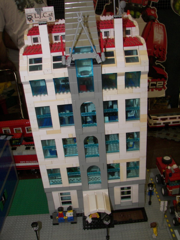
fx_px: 250
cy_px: 120
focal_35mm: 36
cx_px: 90
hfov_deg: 39.7
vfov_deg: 51.4
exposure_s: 1/30
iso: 100
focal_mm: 6
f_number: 2.8
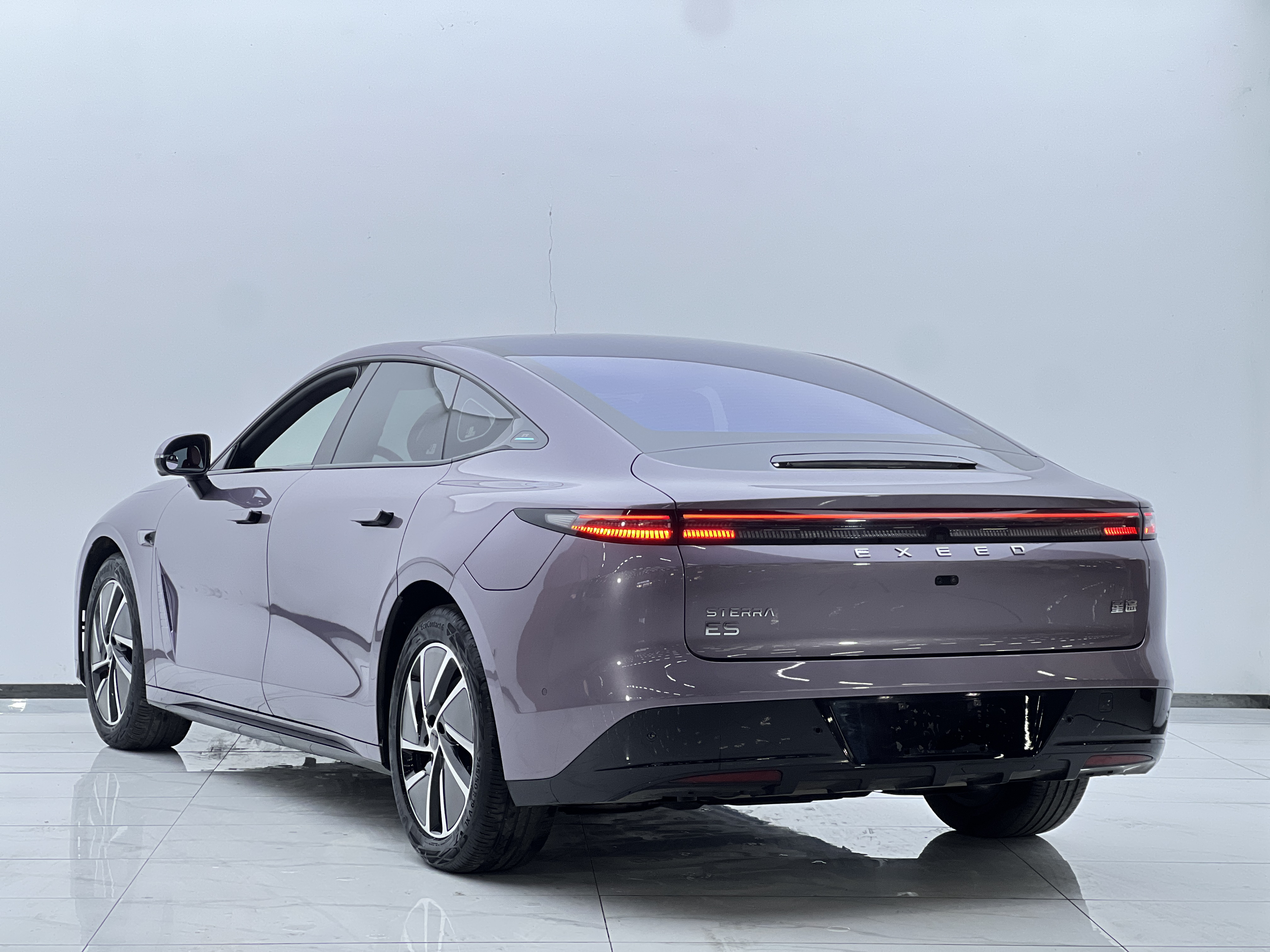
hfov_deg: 25.3
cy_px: 476
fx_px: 2825
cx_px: 635
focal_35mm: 77
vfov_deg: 19.1
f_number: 2.8
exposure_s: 1/82
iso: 160
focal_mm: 9
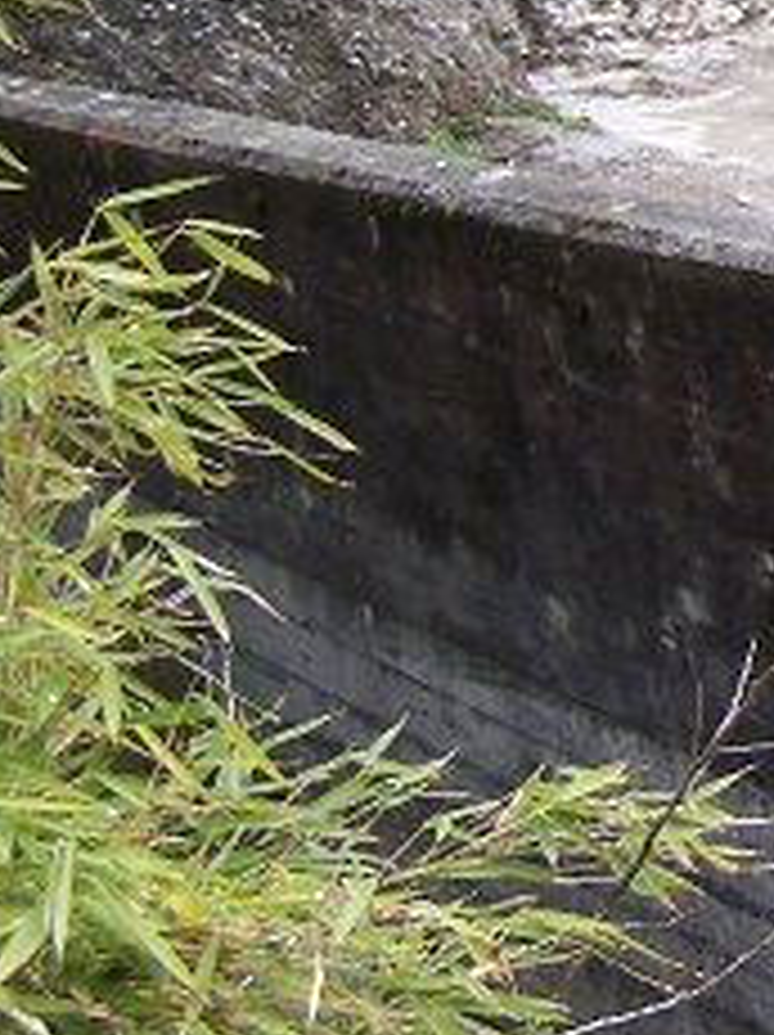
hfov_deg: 10.1
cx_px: 1719
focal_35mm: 132
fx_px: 3943
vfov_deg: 14.8
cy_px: 164
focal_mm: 6.3
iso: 80
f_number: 2.8
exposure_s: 1/250
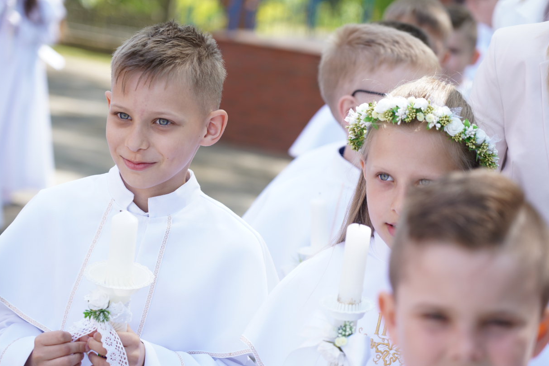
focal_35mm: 110
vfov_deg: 12.5
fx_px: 1678
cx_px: 265
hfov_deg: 18.6
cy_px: 192
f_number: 4
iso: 100
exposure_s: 1/125
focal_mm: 103
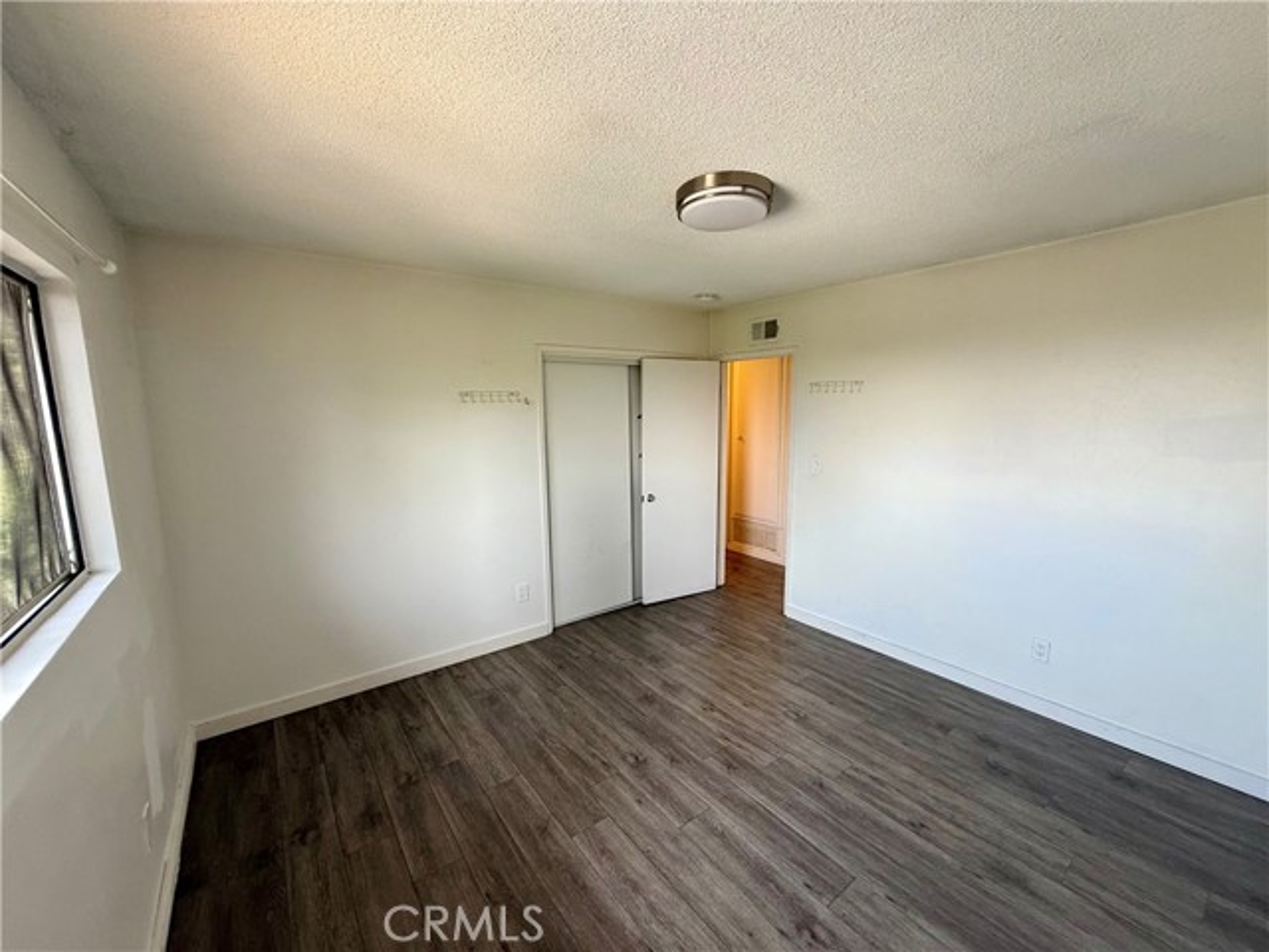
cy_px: 476
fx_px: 513
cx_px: 634
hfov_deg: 102.1
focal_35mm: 14
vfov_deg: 85.7
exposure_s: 1/99
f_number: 2.2
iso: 160
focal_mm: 2.22
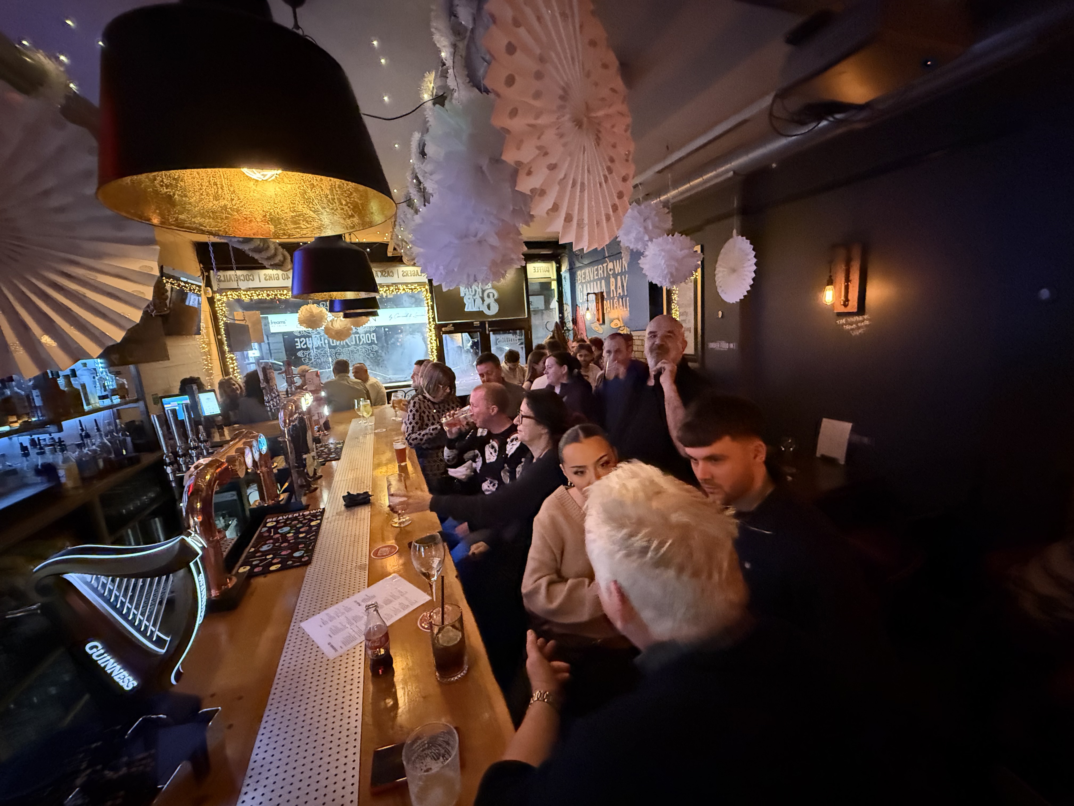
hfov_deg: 102.1
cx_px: 537
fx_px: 434
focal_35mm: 14
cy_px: 403
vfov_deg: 85.7
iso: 2000
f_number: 2.2
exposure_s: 1/30
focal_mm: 2.22
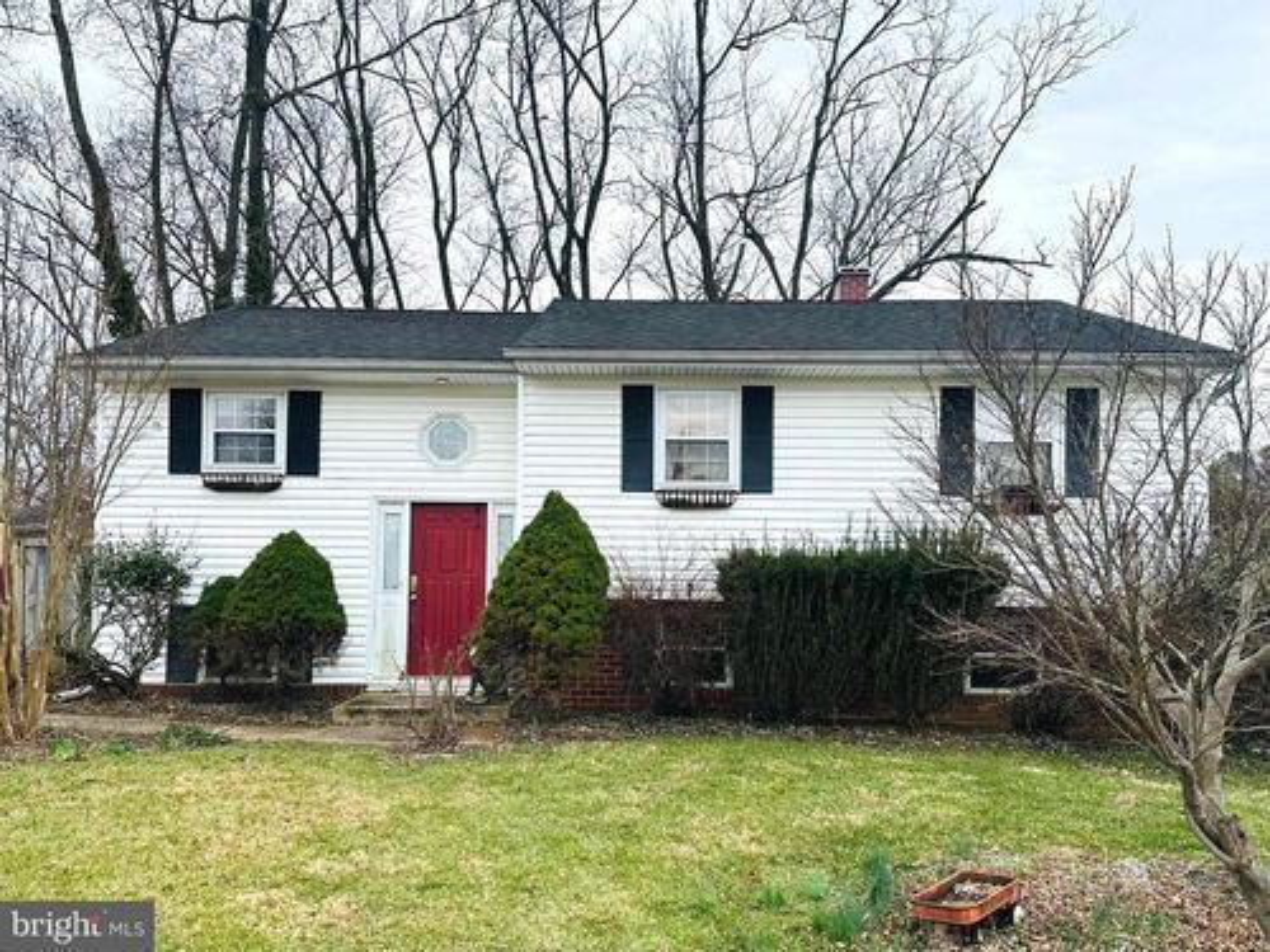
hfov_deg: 71.6
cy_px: 476
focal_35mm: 24
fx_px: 881
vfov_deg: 56.8
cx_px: 635
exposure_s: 1/1393
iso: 80
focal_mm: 6.86
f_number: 1.78
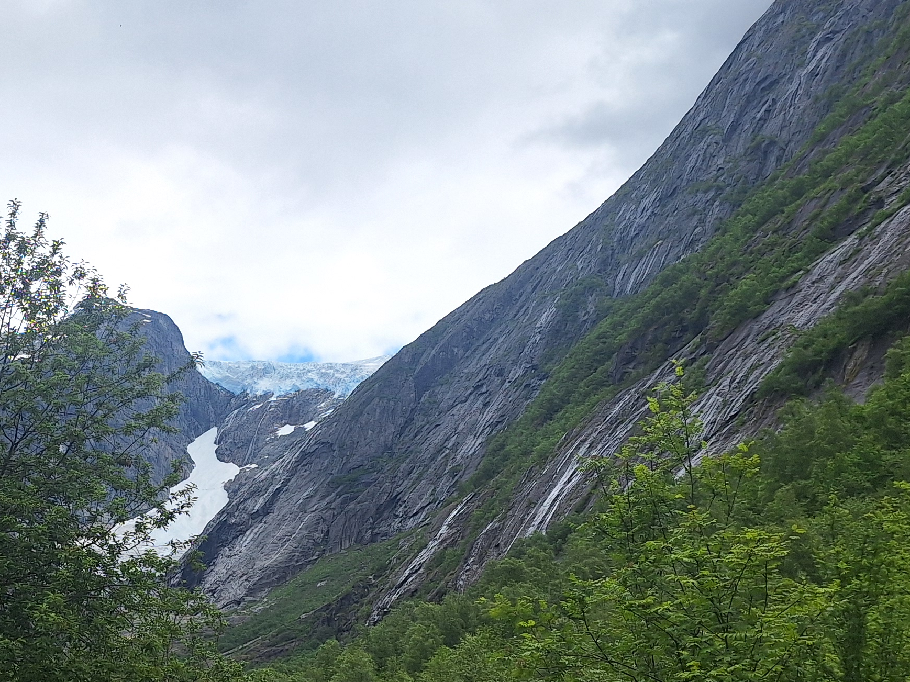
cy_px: 499
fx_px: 1419
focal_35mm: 54
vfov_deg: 26.7
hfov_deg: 34.9
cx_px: 238
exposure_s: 1/3690
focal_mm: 5.54
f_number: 1.8
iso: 40
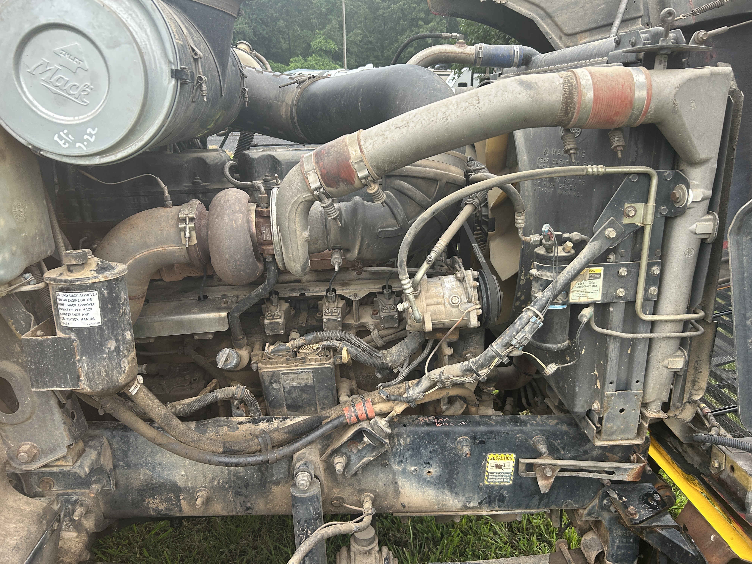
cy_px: 282
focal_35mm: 26
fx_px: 565
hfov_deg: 67.3
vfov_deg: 53.1
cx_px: 376
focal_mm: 5.7
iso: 125
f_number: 1.5
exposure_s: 1/121
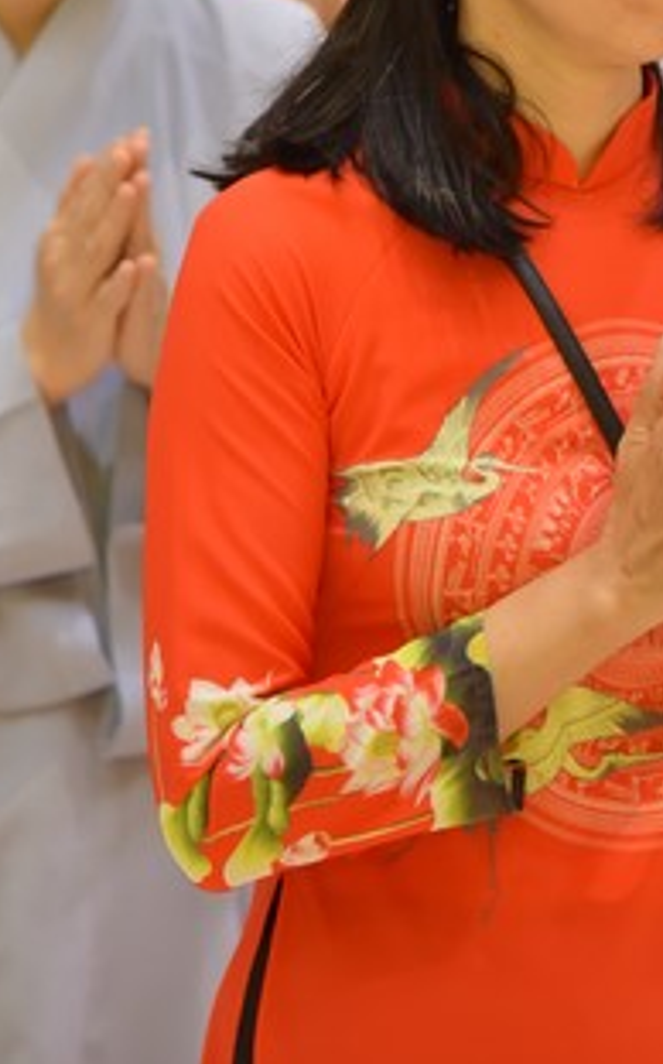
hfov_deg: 5.5
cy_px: 140
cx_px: 554
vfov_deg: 8.8
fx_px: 6919
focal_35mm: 239
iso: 800
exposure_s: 1/100
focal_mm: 112
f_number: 4
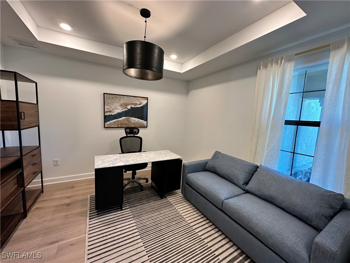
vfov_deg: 85.7
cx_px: 175
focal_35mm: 14
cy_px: 132
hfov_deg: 102.1
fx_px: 142
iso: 160
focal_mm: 2.22
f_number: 2.2
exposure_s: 1/60
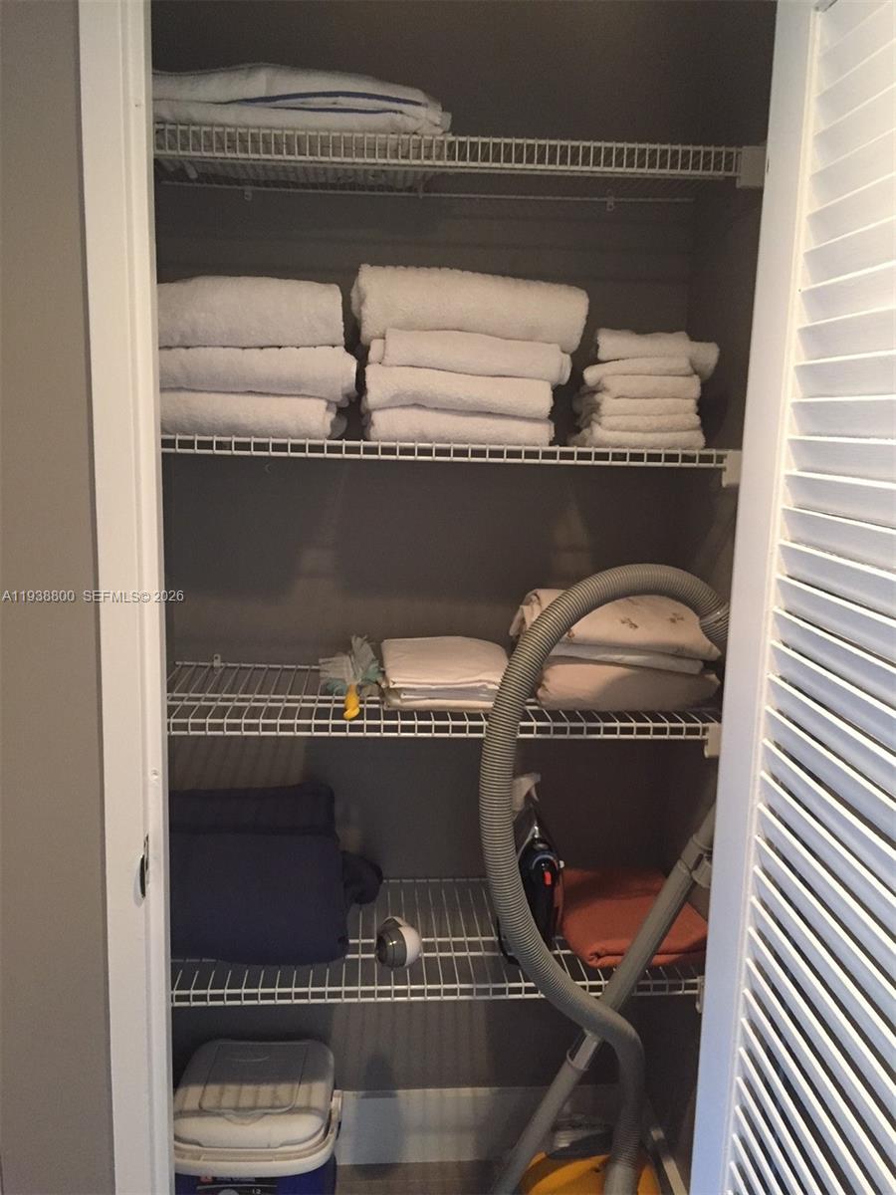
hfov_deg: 48.2
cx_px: 448
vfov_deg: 61.7
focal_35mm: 29
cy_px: 598
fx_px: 1001
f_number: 2.2
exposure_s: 1/24
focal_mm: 4.15
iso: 250
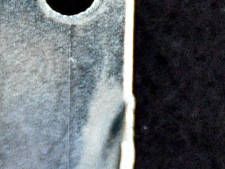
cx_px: -99
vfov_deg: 2.1
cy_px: 197
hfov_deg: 2.8
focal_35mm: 709
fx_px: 4612
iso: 400
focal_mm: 90
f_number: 5.6
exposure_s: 1/180
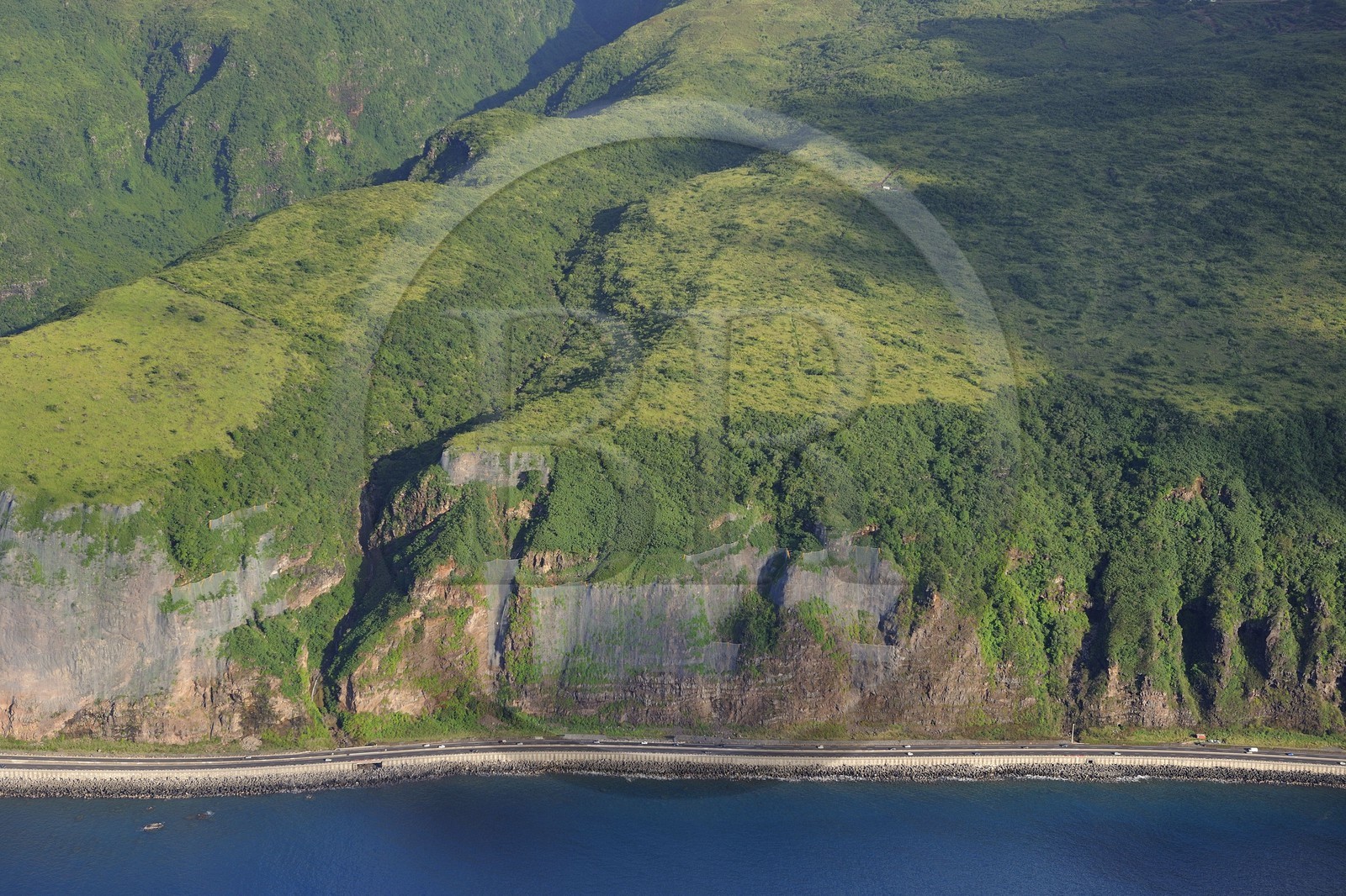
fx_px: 1869
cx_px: 673
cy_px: 448
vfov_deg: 27.0
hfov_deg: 39.6
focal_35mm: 50
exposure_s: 1/800
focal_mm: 50
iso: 400
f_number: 6.3
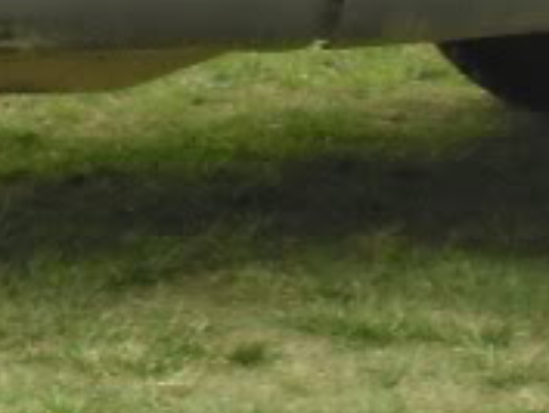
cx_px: -164
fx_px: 3492
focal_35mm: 220
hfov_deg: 8.9
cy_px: -161
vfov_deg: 6.7
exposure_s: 1/30
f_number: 3.5
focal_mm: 6.7
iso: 100
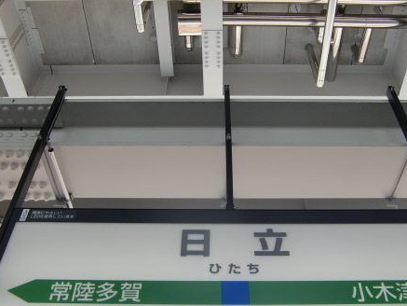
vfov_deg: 35.1
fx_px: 482
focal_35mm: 41
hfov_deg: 45.7
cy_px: 172
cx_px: 226
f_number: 2.6
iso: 64
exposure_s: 1/125
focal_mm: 4.9
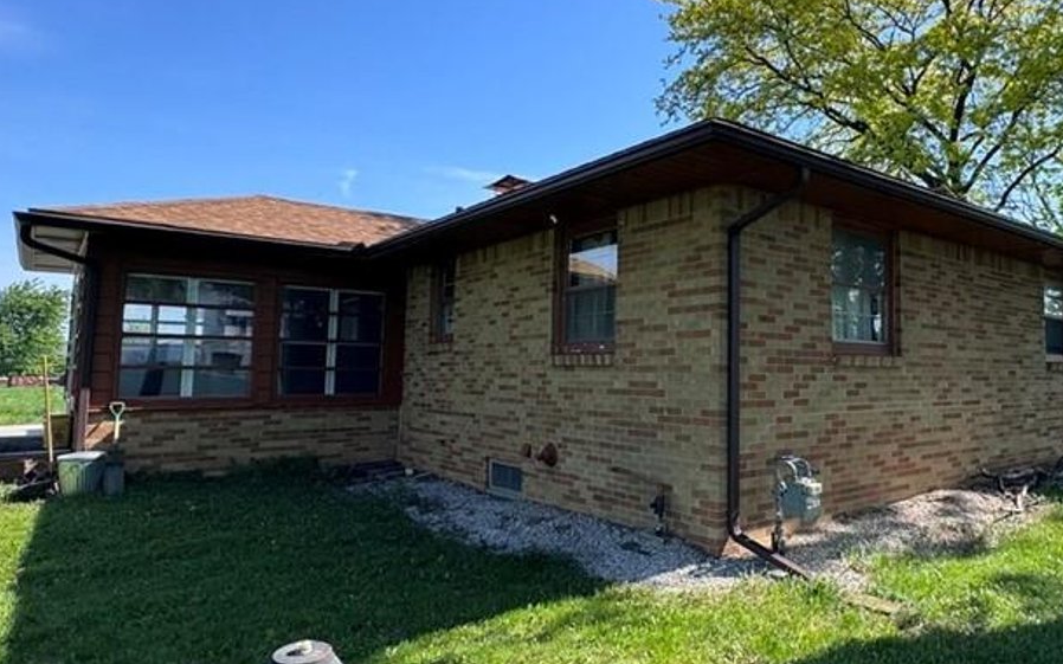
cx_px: 737
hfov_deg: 69.7
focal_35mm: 25
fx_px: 724
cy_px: 314
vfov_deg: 49.2
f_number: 2.2
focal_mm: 2.22
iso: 50
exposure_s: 1/625
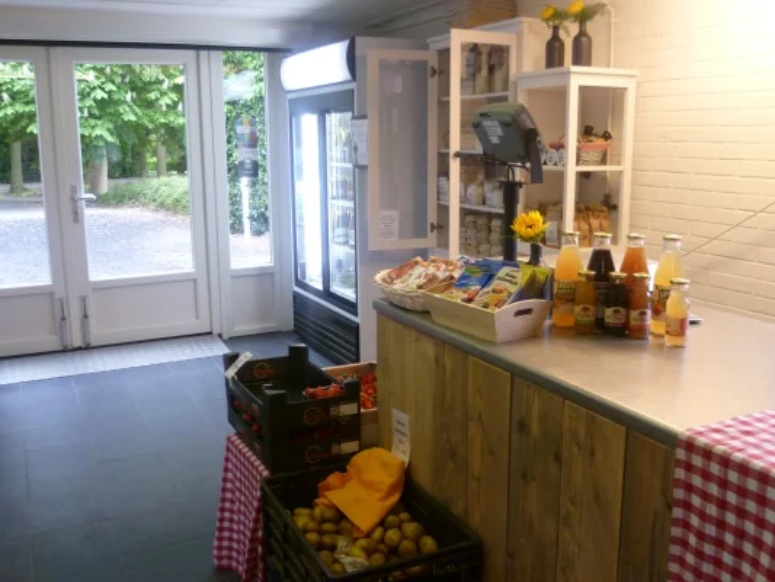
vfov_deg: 41.8
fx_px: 761
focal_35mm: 34
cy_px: 291
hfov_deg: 53.9
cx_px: 388
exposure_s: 1/30
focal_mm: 6.1
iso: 250
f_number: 3.2
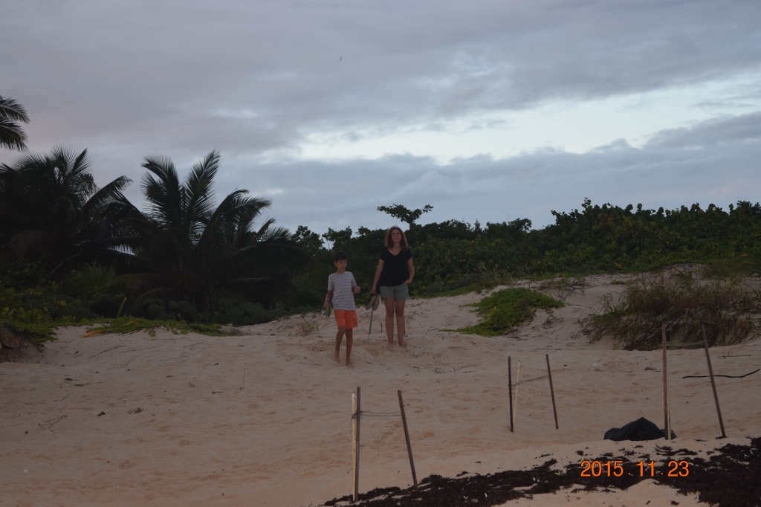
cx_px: 380
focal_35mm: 82
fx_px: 1743
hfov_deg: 24.6
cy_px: 254
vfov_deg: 16.5
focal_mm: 55
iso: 720
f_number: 5.6
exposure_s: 1/125
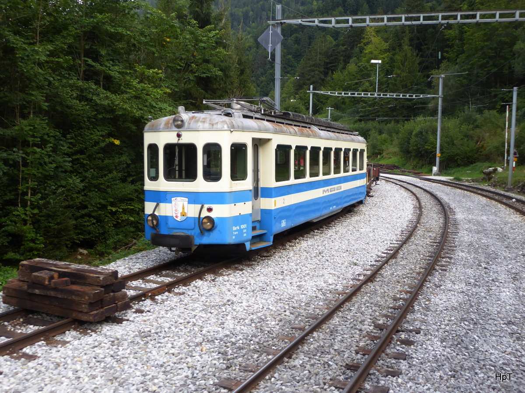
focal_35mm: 39
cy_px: 196
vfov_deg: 36.8
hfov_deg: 47.9
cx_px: 262
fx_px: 591
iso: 250
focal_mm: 6.7
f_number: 3.7
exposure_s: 1/125
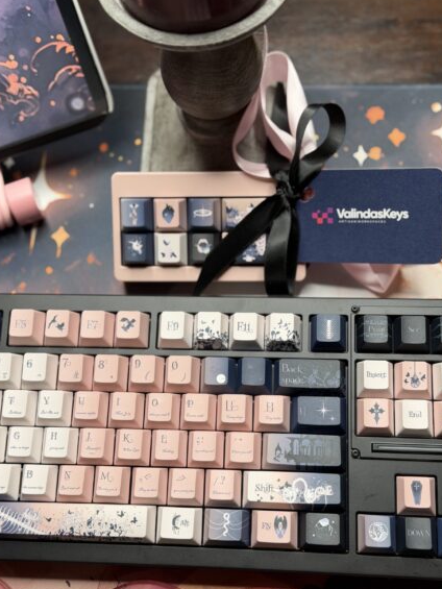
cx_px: 222
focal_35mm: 51
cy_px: 308
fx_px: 868
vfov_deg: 37.5
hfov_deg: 28.6
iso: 64
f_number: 1.78
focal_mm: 6.76
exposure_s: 1/120
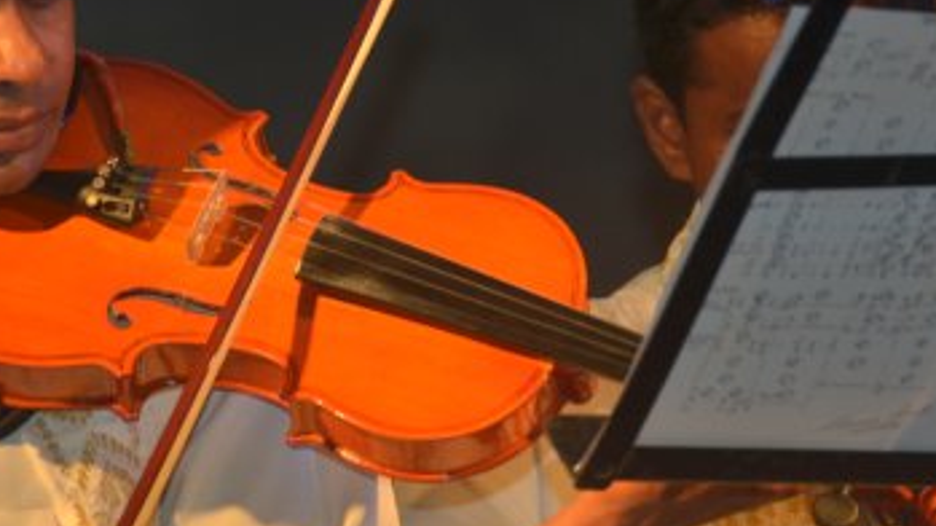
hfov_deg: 4.0
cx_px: 418
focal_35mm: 539
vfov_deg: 2.3
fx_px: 13372
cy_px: 146
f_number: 5.6
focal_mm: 200
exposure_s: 1/80
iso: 320
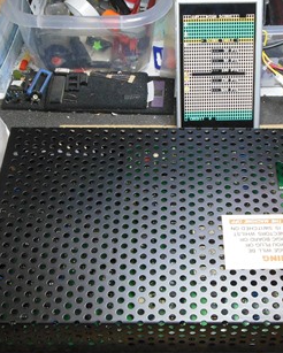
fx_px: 492
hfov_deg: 31.9
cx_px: 179
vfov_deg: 39.5
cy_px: 187
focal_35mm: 47
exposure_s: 1/30
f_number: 3.5
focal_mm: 6
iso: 400
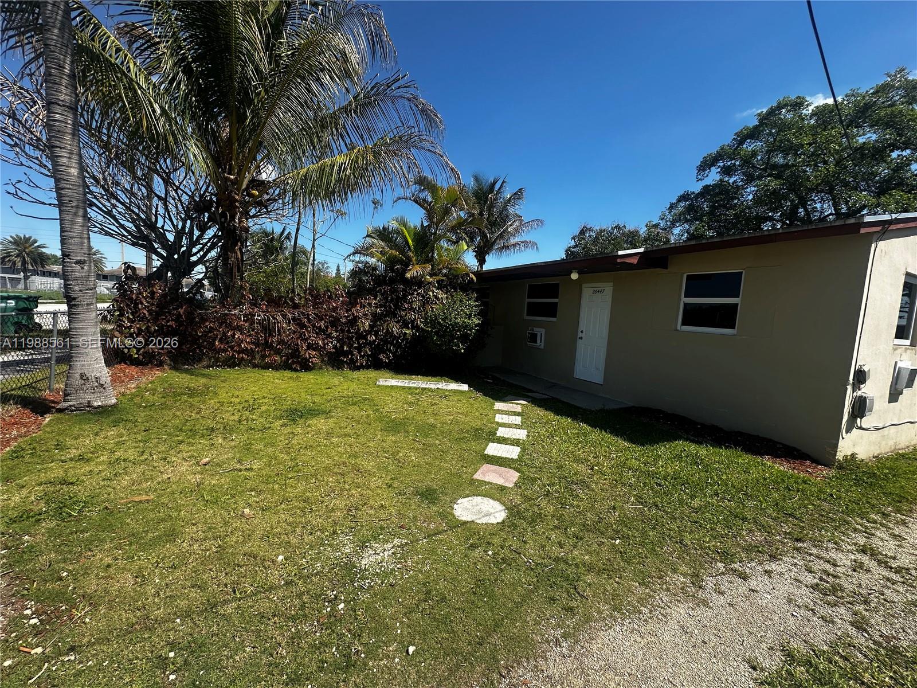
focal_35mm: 14
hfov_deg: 102.1
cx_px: 458
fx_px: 371
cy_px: 344
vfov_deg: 85.7
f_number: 2.2
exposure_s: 1/1276
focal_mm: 2.22
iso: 50
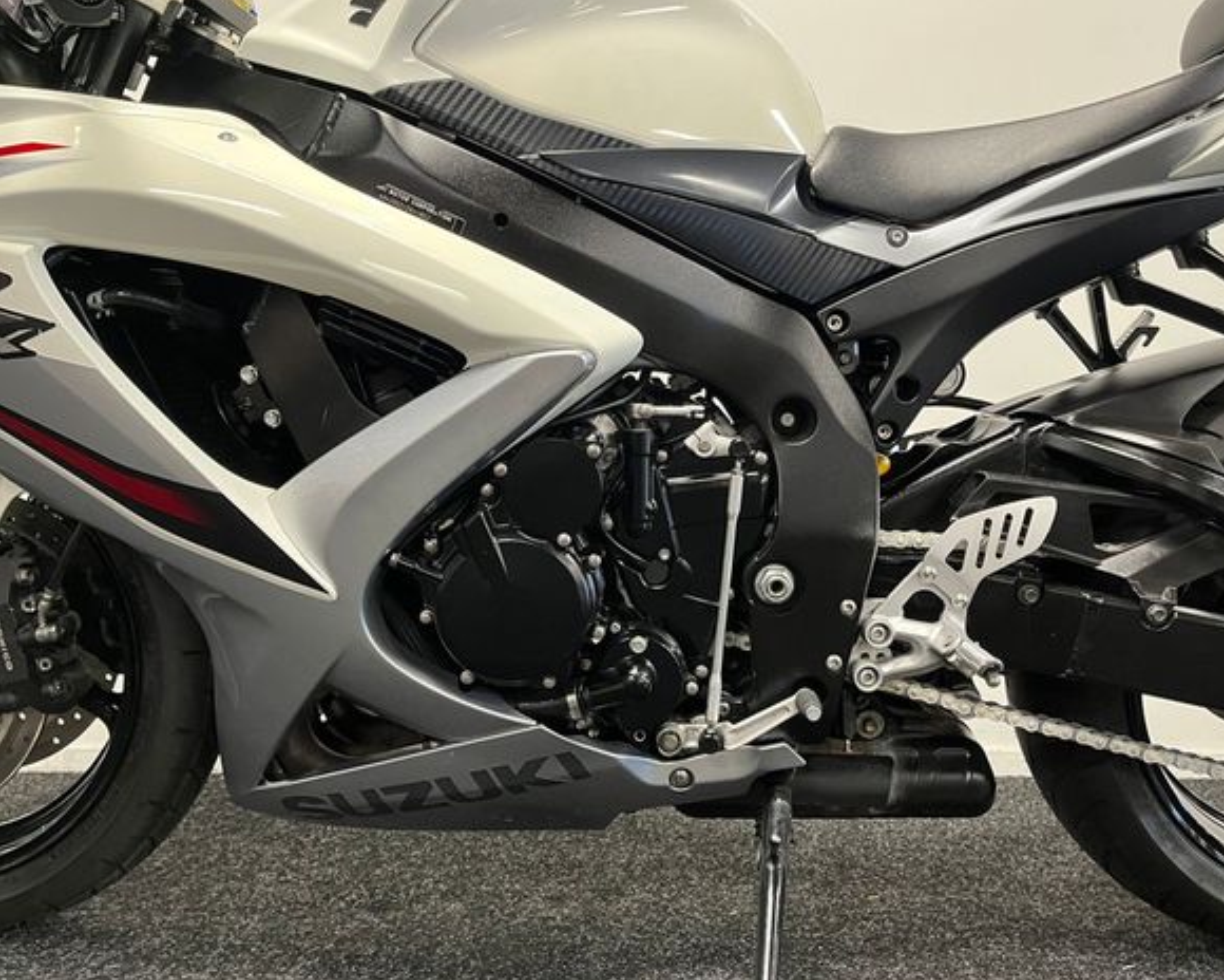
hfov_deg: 62.2
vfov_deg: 51.5
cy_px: 498
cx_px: 639
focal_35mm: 28
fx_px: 1014
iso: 400
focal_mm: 5.1
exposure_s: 1/50
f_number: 1.6
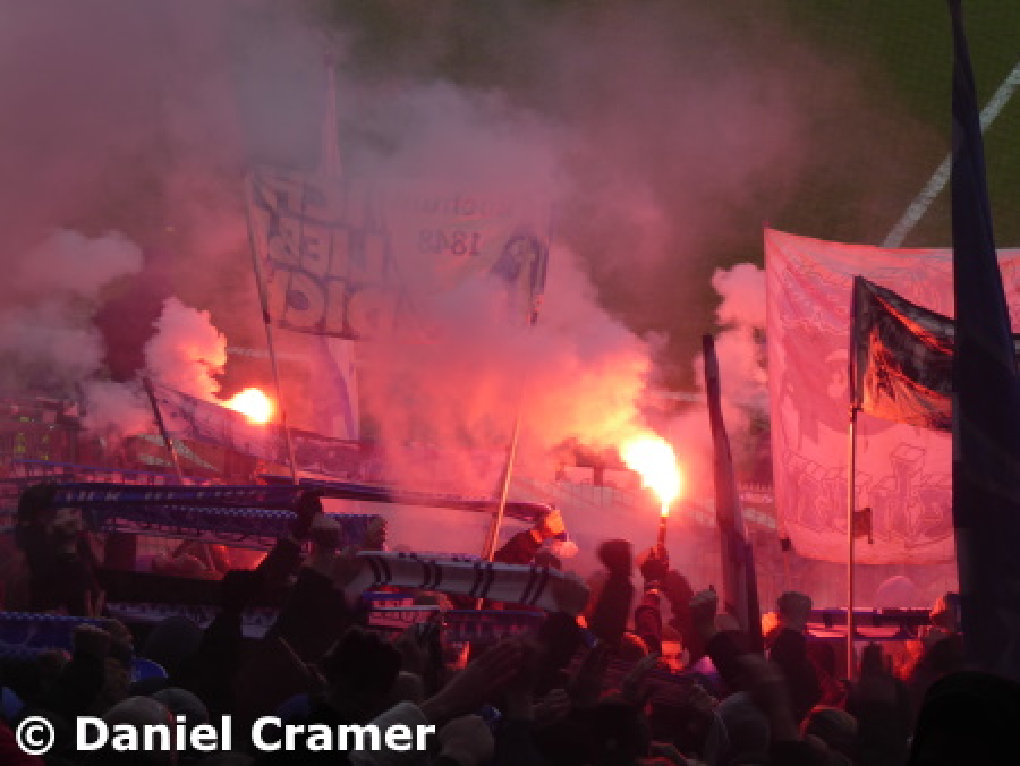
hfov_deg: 10.7
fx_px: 5454
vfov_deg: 8.0
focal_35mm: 185
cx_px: 510
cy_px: 383
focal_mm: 33.2
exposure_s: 1/80
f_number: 5.6
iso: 125
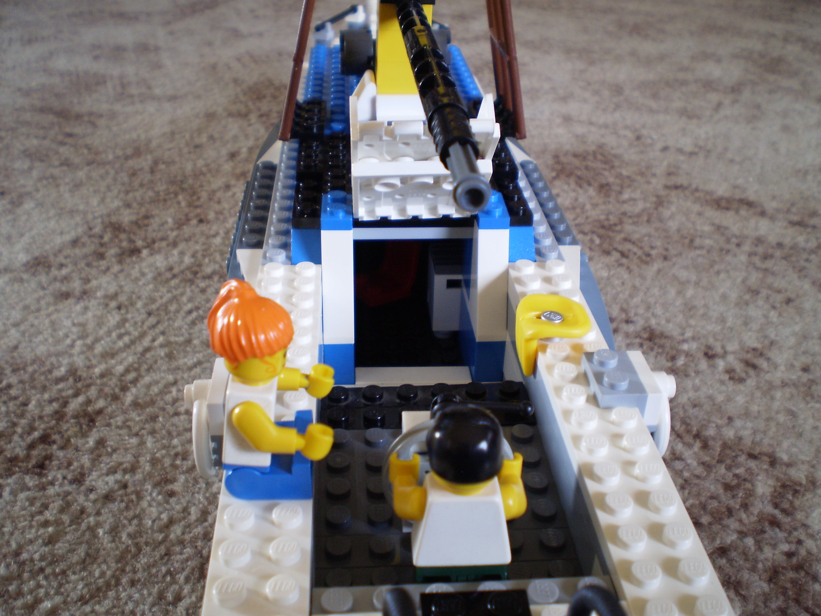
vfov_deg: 39.7
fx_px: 854
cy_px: 308
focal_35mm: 36
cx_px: 410
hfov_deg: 51.4
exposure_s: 1/10
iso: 125
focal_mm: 6.3
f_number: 3.1
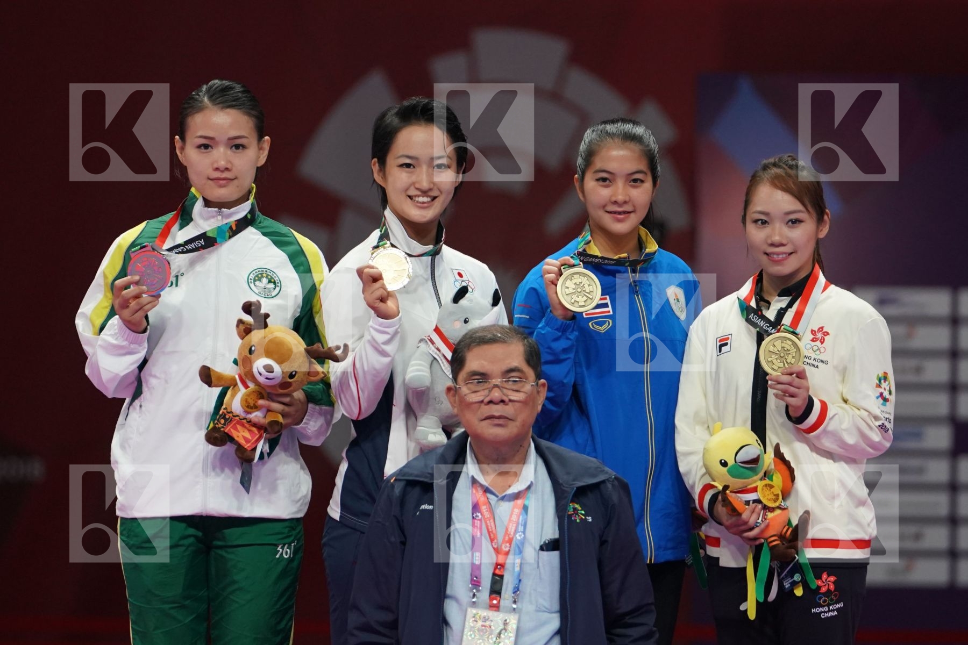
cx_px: 484
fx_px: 10567
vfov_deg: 3.5
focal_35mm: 393
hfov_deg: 5.2
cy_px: 322
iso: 2000
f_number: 4
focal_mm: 262
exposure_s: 1/500
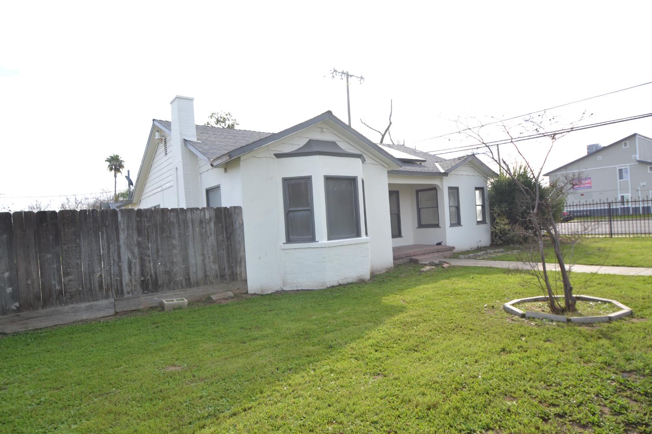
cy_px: 217
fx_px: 353
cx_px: 326
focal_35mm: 20
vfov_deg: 63.2
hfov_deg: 85.4
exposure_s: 1/125
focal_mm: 13
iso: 100
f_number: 5.6
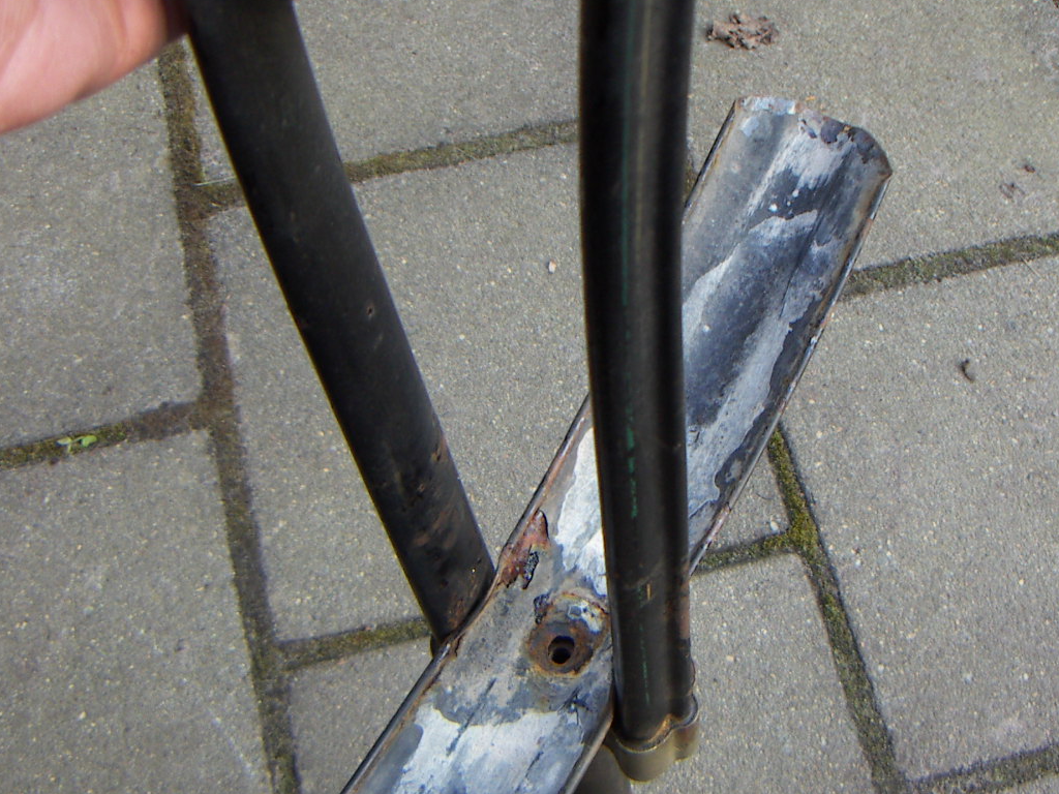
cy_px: 464
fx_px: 1377
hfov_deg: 42.0
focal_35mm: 45
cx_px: 573
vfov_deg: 32.1
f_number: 2.8
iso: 50
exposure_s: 1/60
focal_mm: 4.7
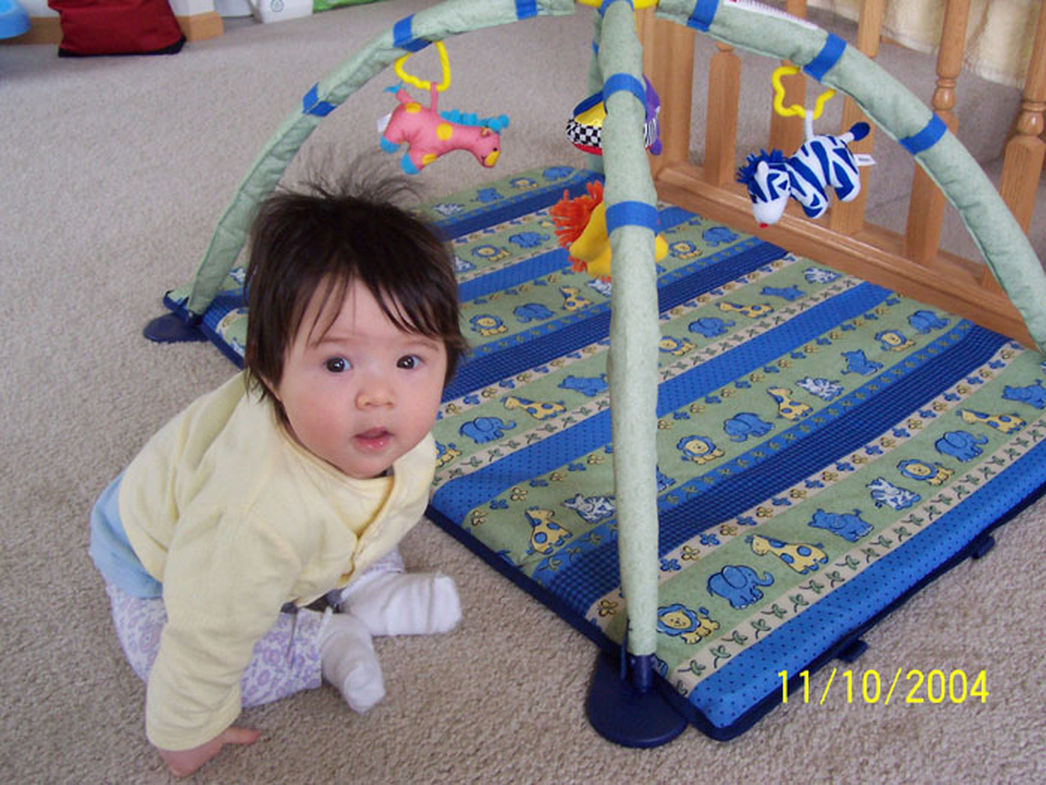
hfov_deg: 50.1
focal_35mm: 37
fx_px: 1118
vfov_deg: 38.7
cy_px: 392
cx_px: 523
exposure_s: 1/30
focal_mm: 5.6
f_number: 2.8
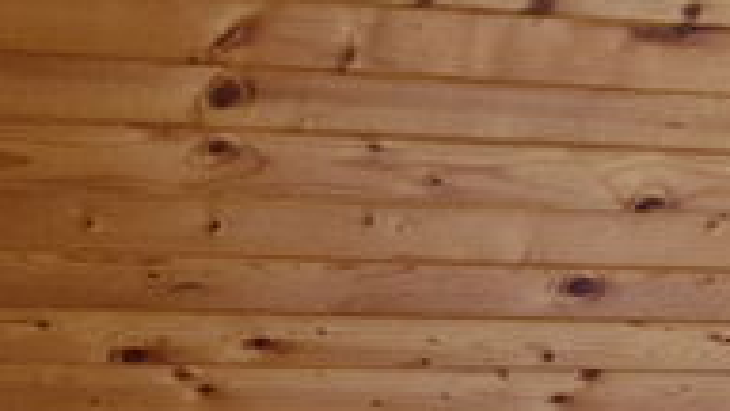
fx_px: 2691
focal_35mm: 139
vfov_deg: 8.3
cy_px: 849
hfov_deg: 15.3
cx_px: 656
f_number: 1.8
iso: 1000
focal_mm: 6.4
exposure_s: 1/100
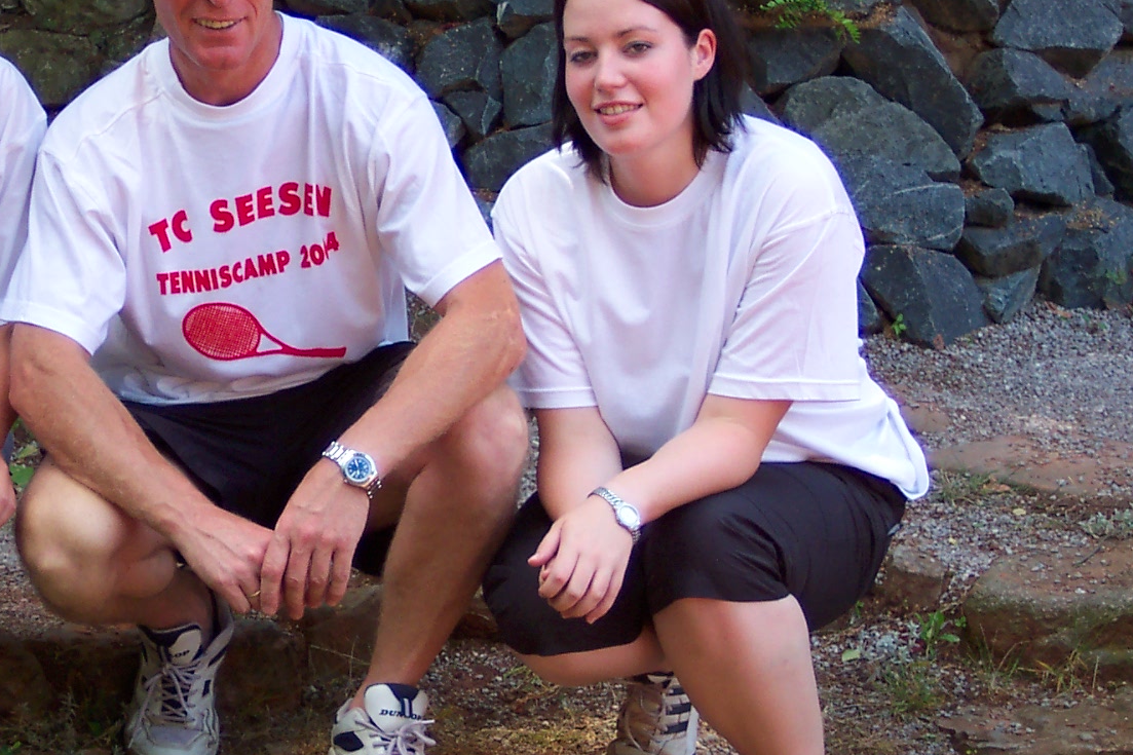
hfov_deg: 16.5
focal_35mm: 124
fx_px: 3902
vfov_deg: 11.1
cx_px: 415
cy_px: 427
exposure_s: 1/180
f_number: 4
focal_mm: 16
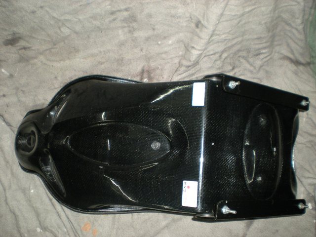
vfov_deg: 37.7
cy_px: 118
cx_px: 158
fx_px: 347
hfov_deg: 49.0
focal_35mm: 38
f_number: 3.1
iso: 141
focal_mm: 6.3
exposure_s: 1/60
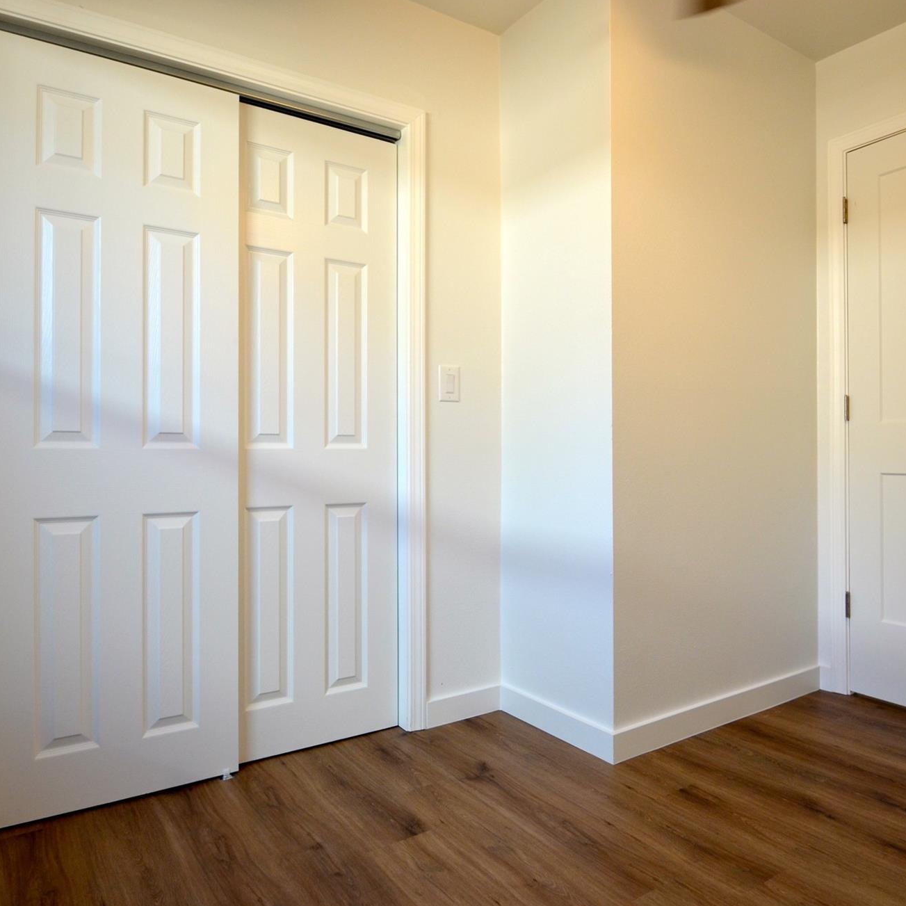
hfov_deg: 64.7
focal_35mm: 24
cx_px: 520
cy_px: 458
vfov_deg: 65.0
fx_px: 711
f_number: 4.5
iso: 400
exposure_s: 1/80
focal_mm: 12
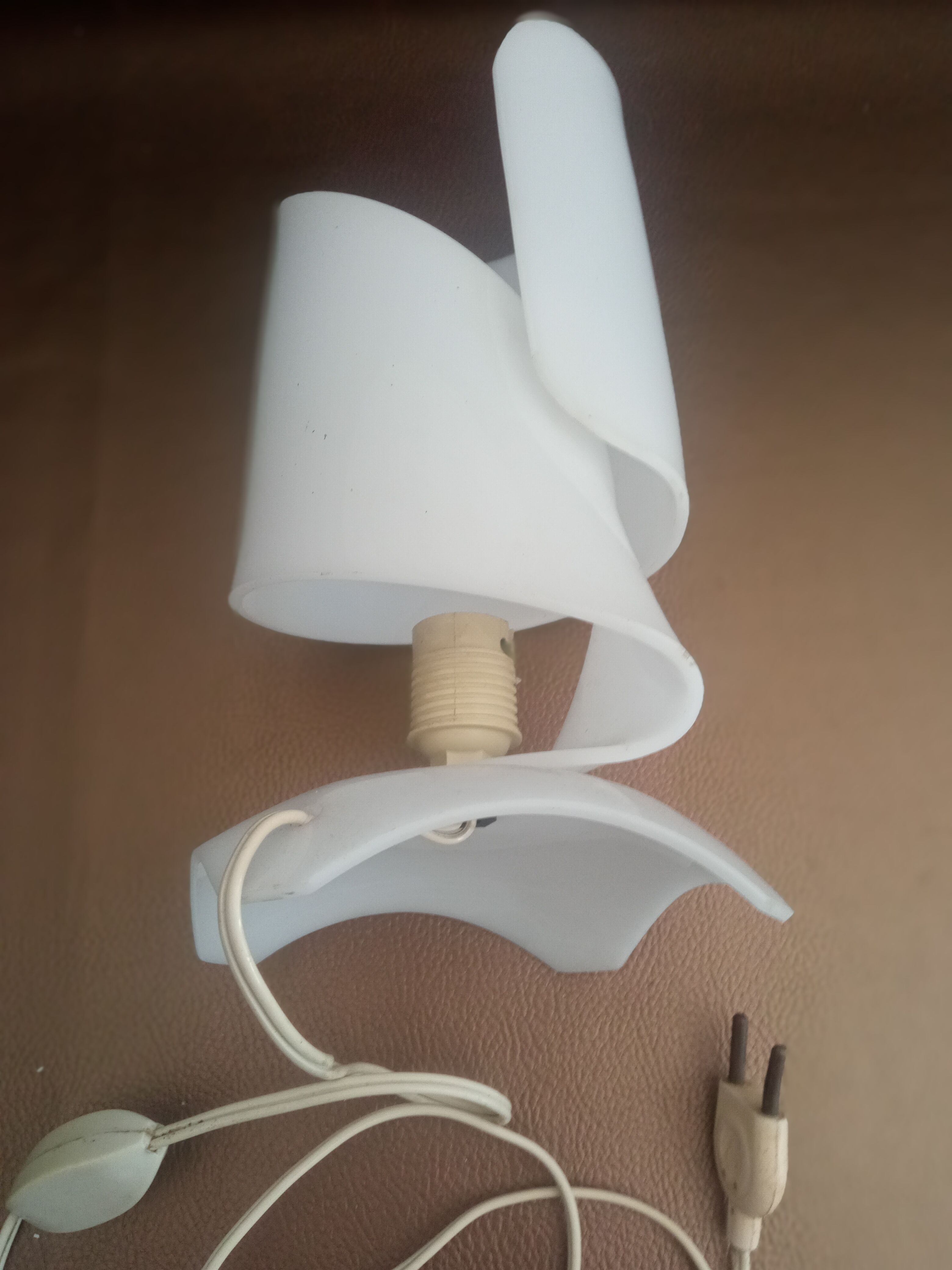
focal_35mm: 27
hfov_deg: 51.4
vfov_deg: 65.3
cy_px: 635
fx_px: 990
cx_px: 476
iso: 244
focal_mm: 3.79
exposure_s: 1/33.3
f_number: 2.2
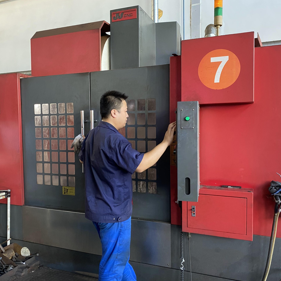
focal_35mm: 31
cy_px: 142
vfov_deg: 52.5
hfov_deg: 52.4
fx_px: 285
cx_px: 125
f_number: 1.8
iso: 320
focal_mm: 4.25
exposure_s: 1/60
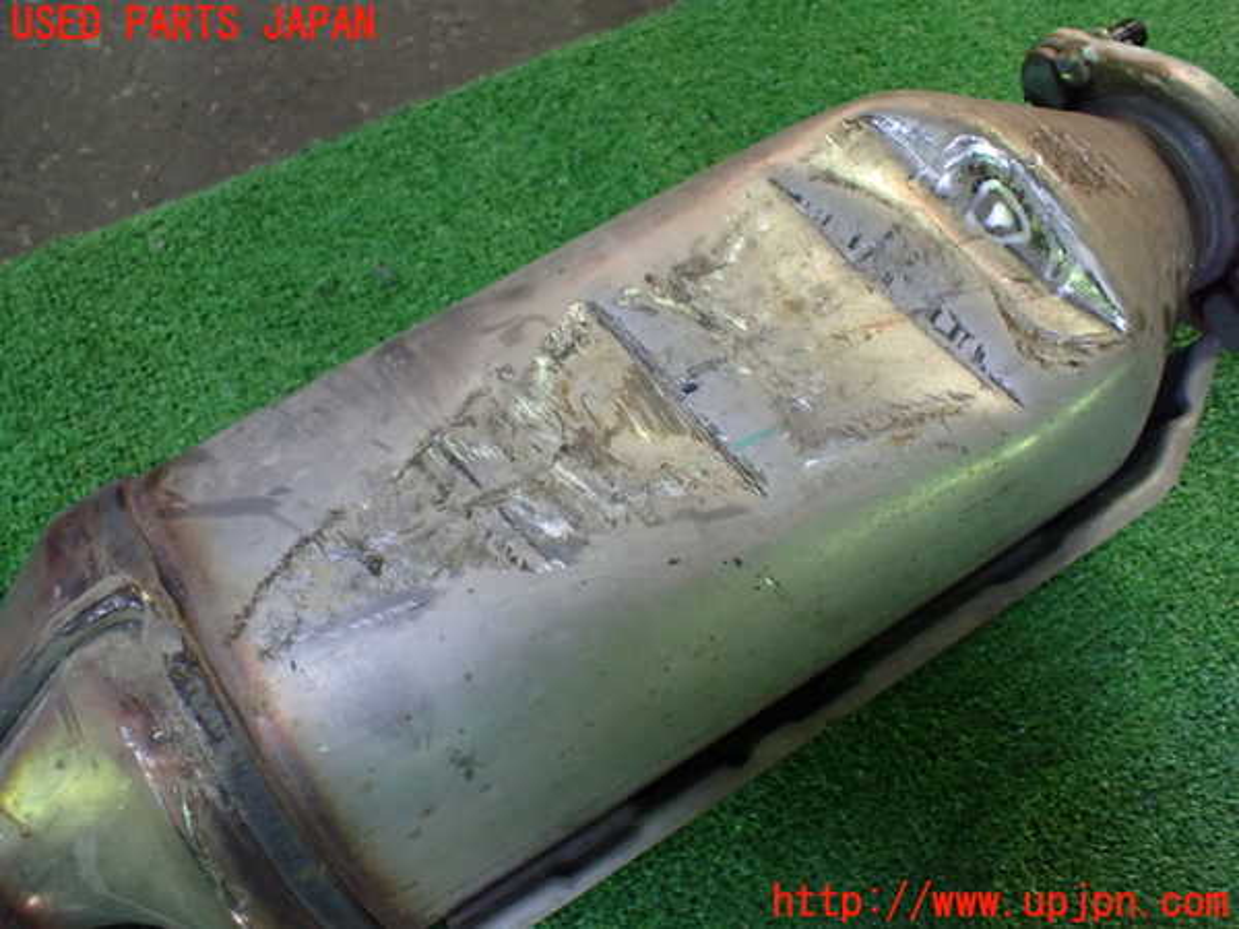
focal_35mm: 30
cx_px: 620
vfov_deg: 46.8
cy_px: 464
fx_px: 1074
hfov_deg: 60.0
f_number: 2.3
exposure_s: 1/80
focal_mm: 5.4
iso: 800
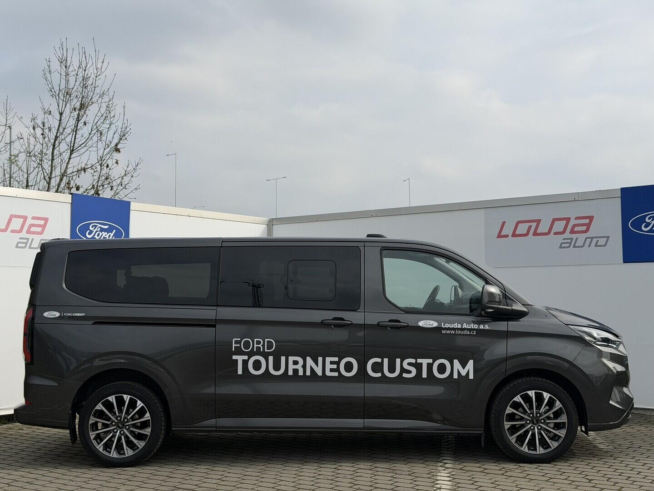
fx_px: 907
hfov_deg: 39.7
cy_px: 246
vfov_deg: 30.3
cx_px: 327
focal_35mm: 48
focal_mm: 6.76
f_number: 1.78
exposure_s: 1/6536
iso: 64
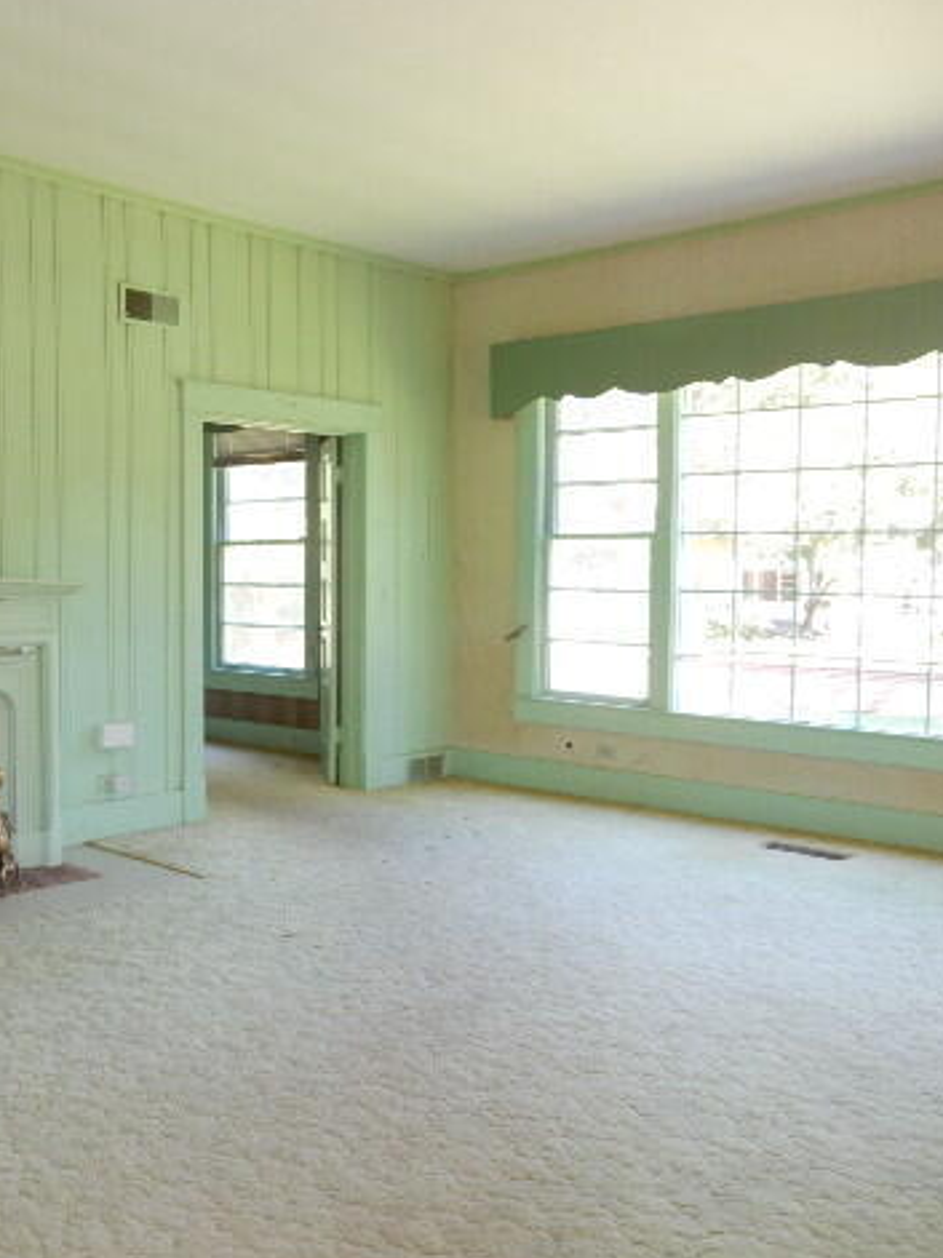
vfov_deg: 54.0
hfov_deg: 40.1
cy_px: 625
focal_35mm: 34
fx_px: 1236
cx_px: 190
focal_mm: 4.5
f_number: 3.7
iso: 180
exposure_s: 1/30
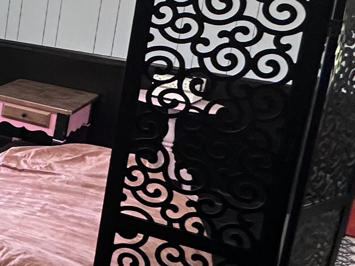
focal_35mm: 62
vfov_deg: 23.2
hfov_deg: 21.7
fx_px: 636
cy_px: 44
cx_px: -262
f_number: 2.2
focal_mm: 2.22
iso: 200
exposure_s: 1/60
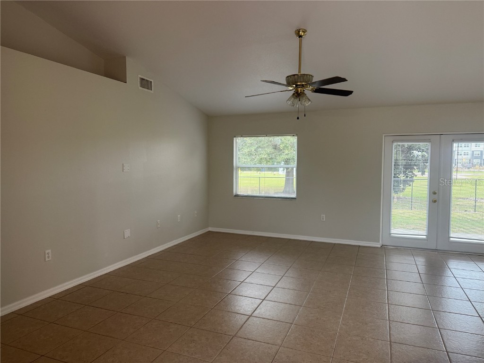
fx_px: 336
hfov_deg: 71.6
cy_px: 182
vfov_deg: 56.8
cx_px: 242
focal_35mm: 24
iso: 160
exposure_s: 1/60
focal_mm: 6.76
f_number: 1.78
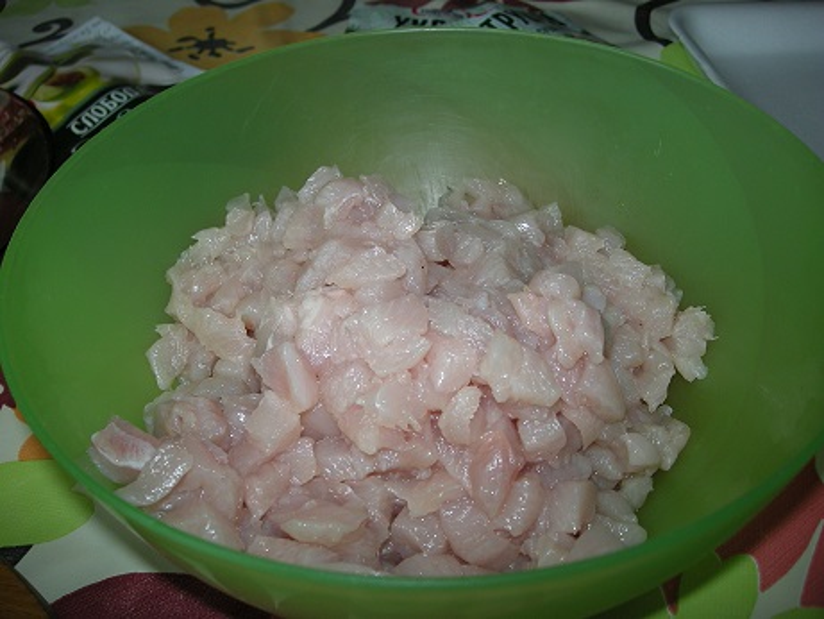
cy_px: 310
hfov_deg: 52.6
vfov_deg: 40.7
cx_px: 412
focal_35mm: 35
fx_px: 833
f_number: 2.8
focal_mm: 5.7
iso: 50
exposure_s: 1/58.1
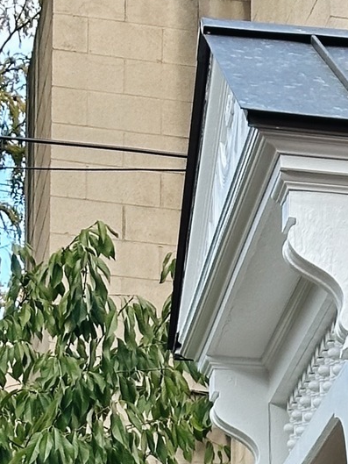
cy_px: 927
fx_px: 2800
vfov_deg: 8.9
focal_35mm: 209
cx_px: 668
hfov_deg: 6.9
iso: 64
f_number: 1.78
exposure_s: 1/368
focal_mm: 6.86
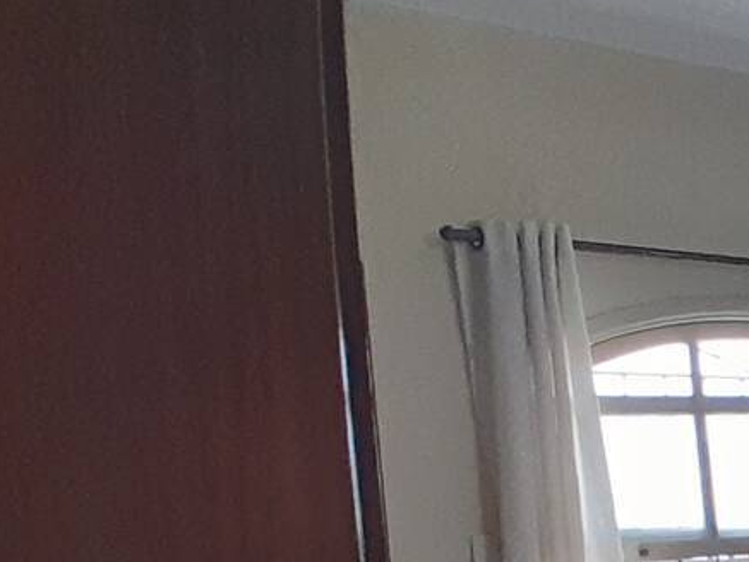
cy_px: 733
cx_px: 1118
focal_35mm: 56
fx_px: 1212
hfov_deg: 25.8
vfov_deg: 23.1
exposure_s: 1/40
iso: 160
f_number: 2.2
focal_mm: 1.46
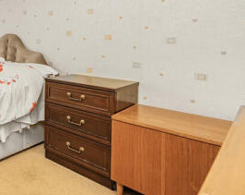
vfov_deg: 48.8
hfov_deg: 42.2
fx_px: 203
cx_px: -47
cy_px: 41
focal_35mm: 28
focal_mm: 12
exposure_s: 1/15
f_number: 9
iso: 320
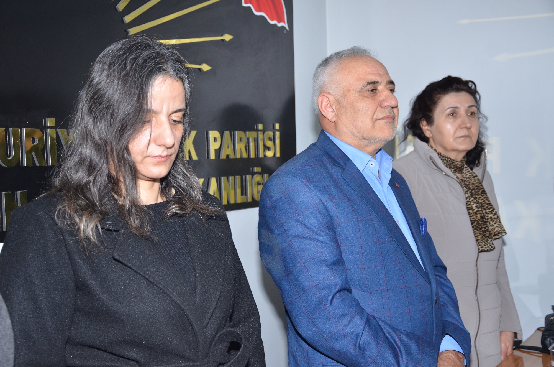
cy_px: 184
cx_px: 277
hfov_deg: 41.2
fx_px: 737
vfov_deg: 27.9
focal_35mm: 48
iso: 800
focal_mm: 32
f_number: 4
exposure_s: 1/60
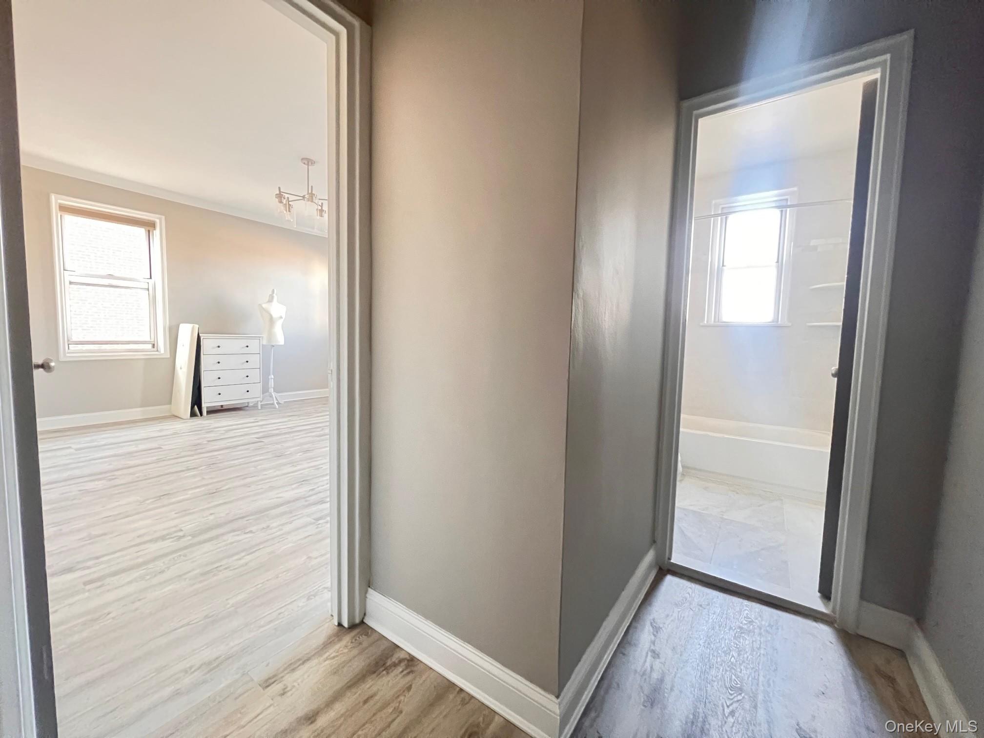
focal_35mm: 13
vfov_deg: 89.9
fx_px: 370
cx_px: 492
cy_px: 369
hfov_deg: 106.2
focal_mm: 1.57
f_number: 1.8
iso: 1000
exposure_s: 1/51
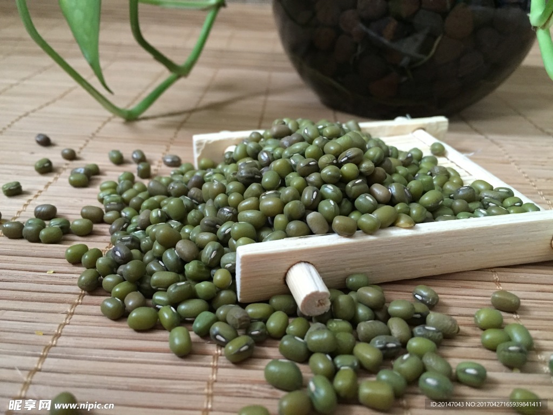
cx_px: 276
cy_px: 208
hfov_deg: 61.7
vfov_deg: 48.2
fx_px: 463
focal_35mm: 29
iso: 250
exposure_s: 1/30
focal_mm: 4.15
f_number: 2.2
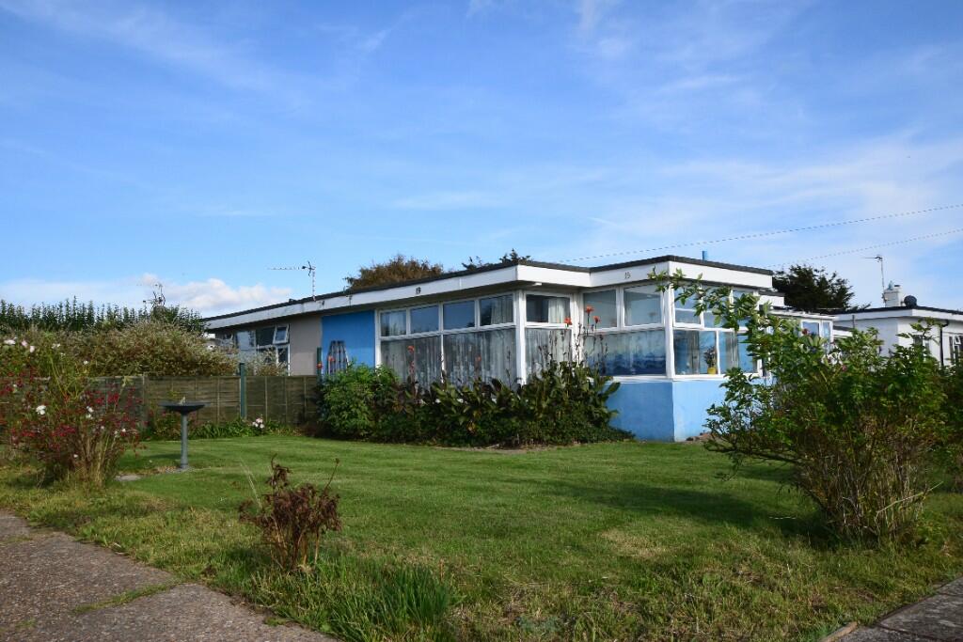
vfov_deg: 43.6
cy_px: 321
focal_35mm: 30
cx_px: 482
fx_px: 803
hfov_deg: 61.9
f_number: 11
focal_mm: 20
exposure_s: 1/400
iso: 400
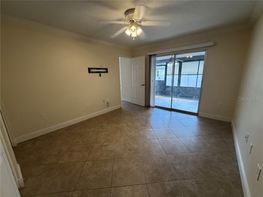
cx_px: 132
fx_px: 106
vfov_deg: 85.7
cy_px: 98
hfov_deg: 102.1
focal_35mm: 14
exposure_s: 1/60
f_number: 2.2
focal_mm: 2.22
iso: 250
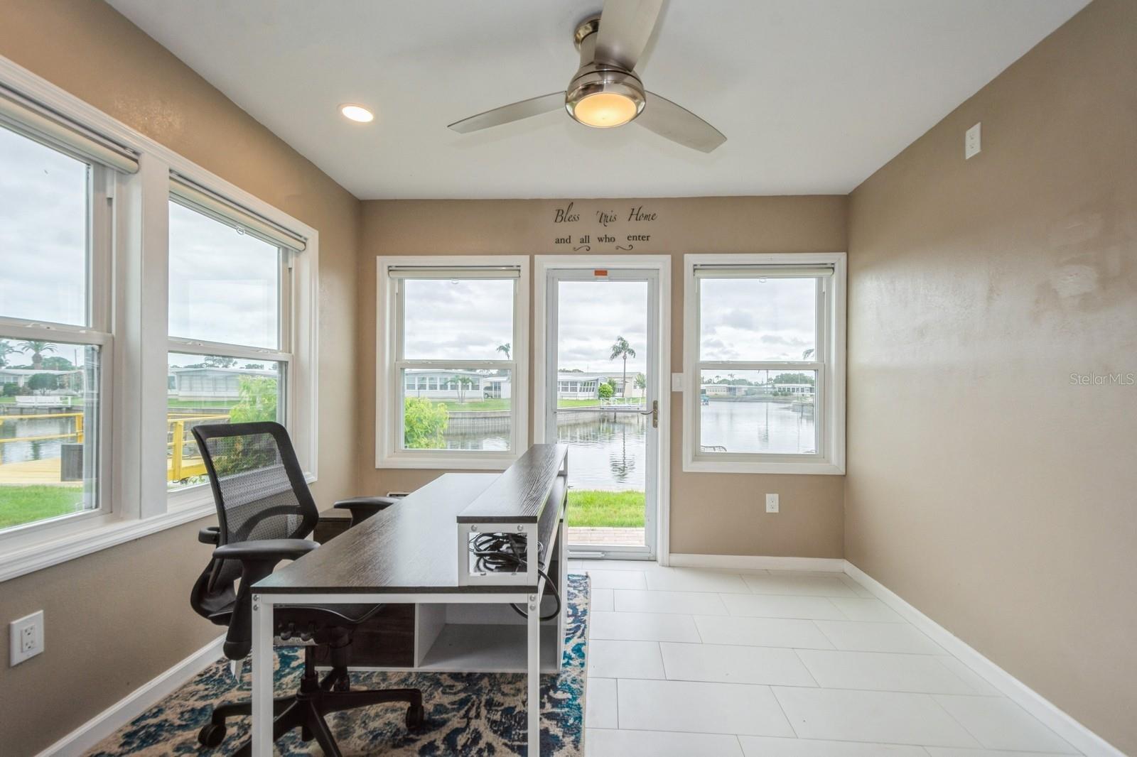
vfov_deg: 77.3
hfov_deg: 100.4
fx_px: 474
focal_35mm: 15
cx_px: 568
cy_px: 378
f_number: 8
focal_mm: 10
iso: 200
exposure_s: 1/100
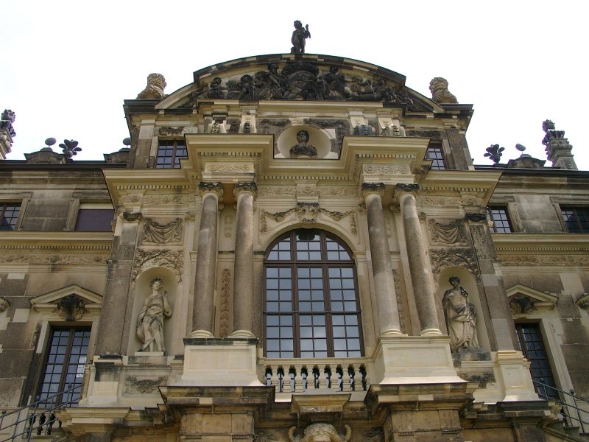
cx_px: 294
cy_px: 221
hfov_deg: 54.0
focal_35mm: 34
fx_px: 579
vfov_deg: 41.8
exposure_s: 1/454
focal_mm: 7.13
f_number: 4
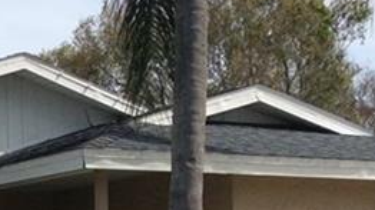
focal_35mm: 136
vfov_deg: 8.8
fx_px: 1351
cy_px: 226
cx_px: -50
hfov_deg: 15.3
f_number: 2.4
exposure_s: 1/2045
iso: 32
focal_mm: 3.3
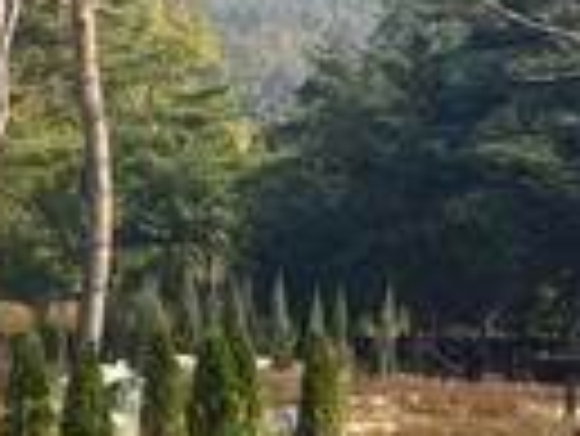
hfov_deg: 13.1
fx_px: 2029
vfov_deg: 12.2
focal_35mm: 121
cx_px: -728
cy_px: 414
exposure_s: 1/1647
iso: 50
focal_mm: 5.1
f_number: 1.6
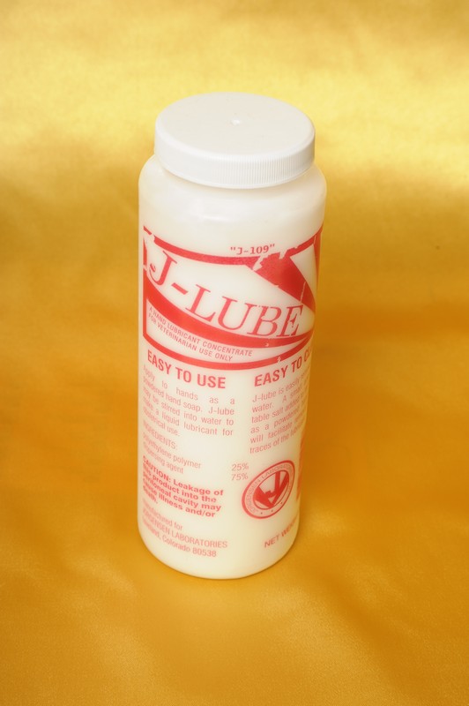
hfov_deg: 16.0
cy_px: 353
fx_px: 1664
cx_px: 234
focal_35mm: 85
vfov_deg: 23.9
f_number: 16
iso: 200
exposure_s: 1/200
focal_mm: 85
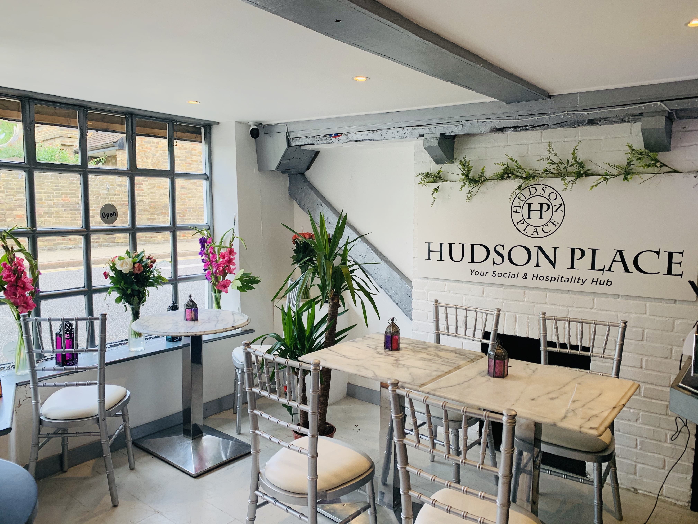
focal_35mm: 26
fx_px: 524
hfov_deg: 67.3
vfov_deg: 53.1
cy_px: 262
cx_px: 349
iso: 64
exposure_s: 1/121
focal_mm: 4.25
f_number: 1.8
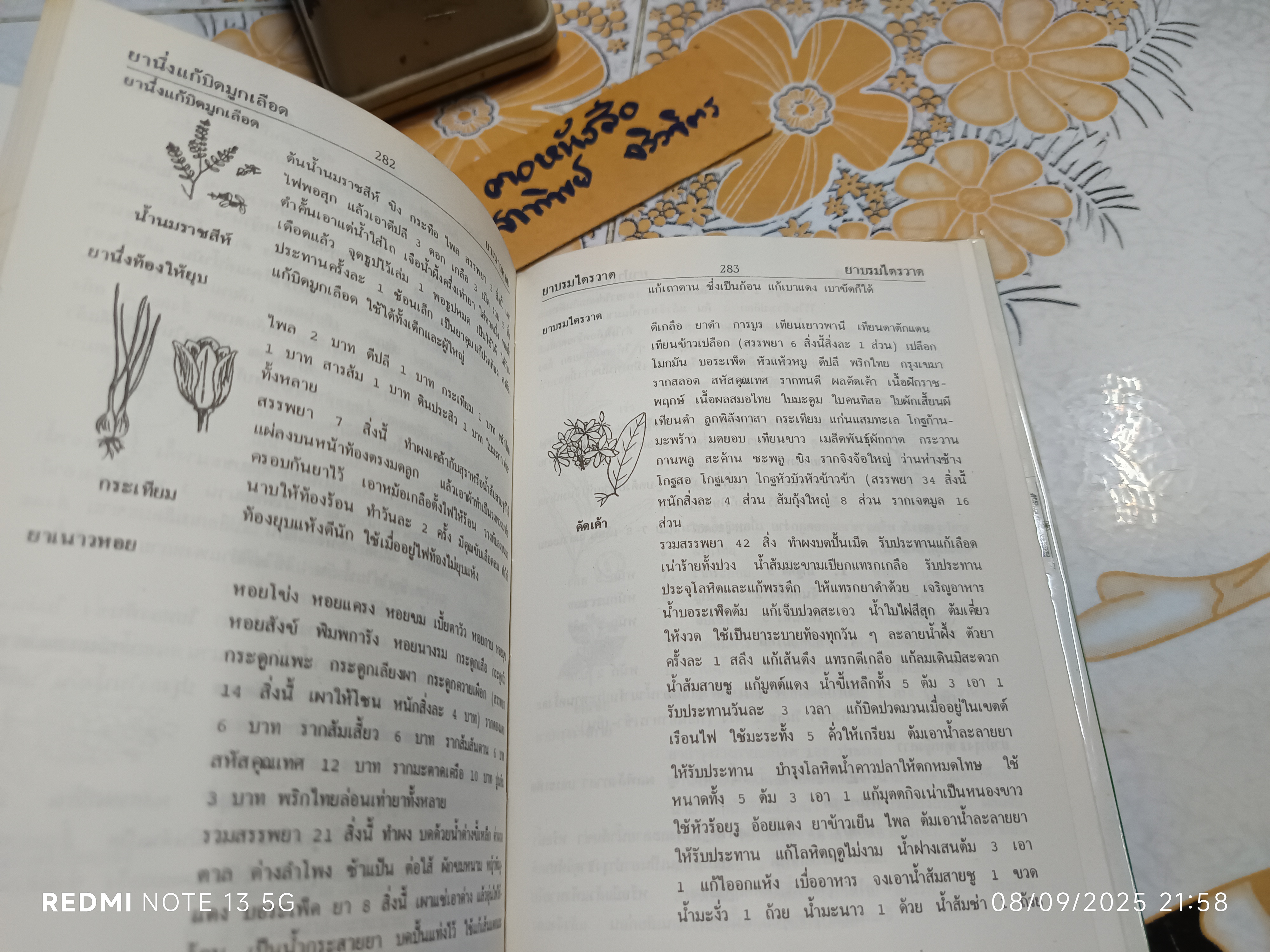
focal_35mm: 24
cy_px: 476
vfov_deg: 56.8
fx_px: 881
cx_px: 635
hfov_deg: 71.6
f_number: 1.7
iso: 1110
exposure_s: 1/50
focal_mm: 5.31
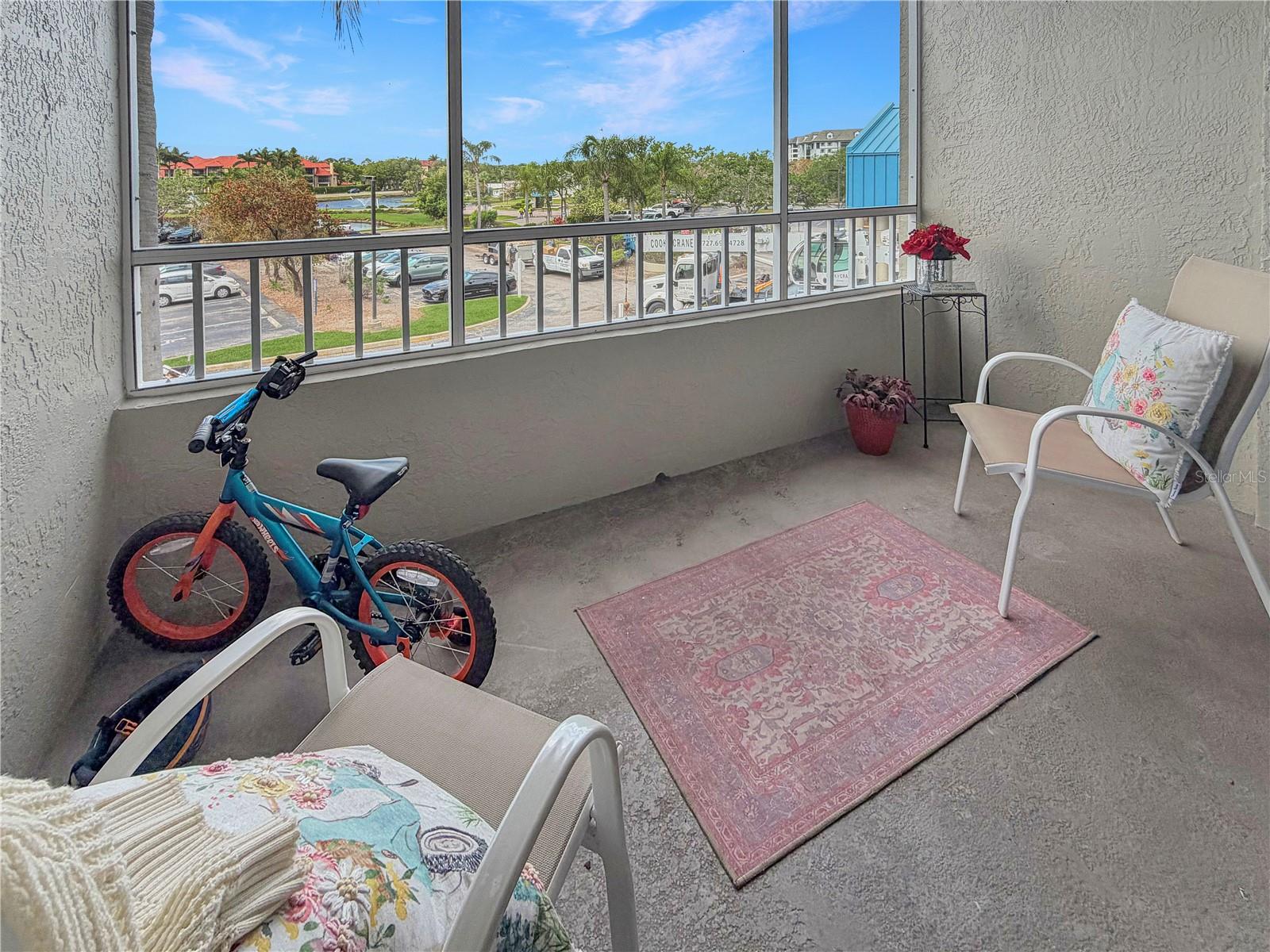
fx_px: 514
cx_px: 635
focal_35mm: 14
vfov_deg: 85.7
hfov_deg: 102.1
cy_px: 476
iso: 50
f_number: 2.2
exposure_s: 1/502
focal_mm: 2.22
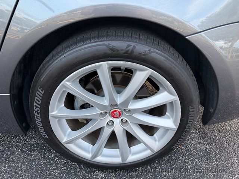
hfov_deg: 71.6
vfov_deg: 56.8
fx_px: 166
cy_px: 90
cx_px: 120
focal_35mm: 24
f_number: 1.78
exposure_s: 1/121
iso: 200
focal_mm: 6.76
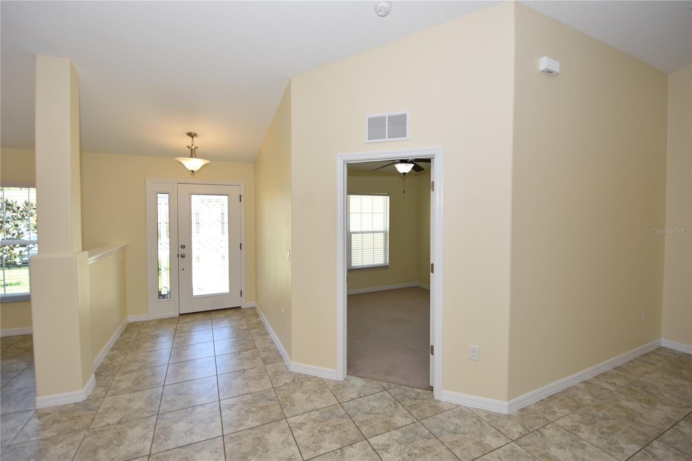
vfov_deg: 77.3
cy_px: 230
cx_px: 346
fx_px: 288
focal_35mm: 15
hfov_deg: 100.4
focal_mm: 10
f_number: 4
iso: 200
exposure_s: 1/60
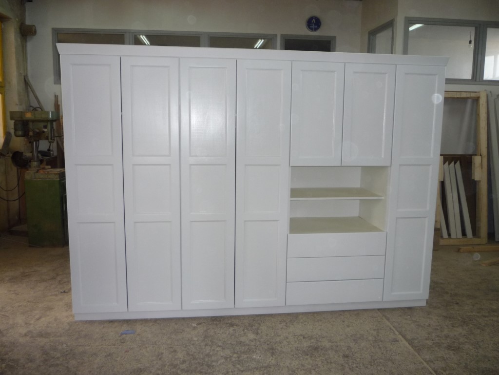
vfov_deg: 46.8
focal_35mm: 30
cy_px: 188
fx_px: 432
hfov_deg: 60.0
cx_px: 250
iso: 160
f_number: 3.3
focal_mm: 5.2
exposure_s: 1/30
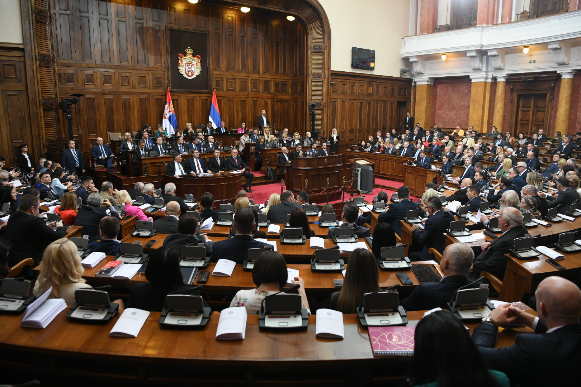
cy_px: 194
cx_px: 290
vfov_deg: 53.1
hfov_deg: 73.7
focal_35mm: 24
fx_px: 387
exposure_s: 1/400
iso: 3200
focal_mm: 24
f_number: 4
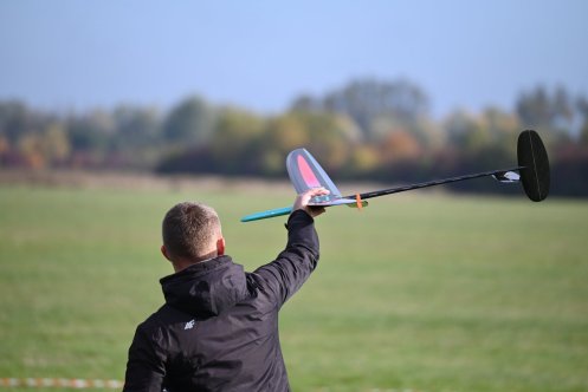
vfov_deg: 4.0
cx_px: 294
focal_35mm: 340
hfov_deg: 6.1
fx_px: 5556
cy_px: 196
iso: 1000
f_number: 7.1
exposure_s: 1/3200
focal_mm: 340
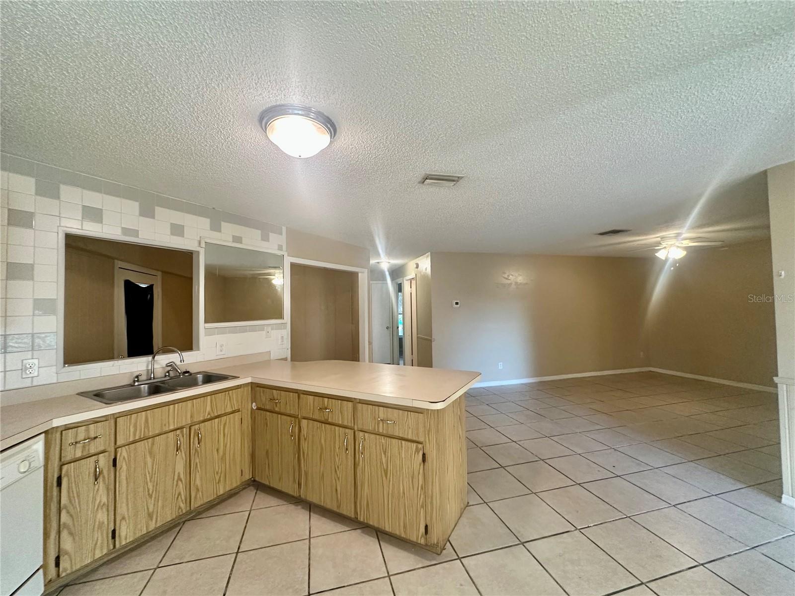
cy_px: 298
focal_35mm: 14
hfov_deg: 102.1
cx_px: 398
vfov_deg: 85.7
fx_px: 322
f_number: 2.2
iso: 250
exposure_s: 1/120
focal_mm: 2.22
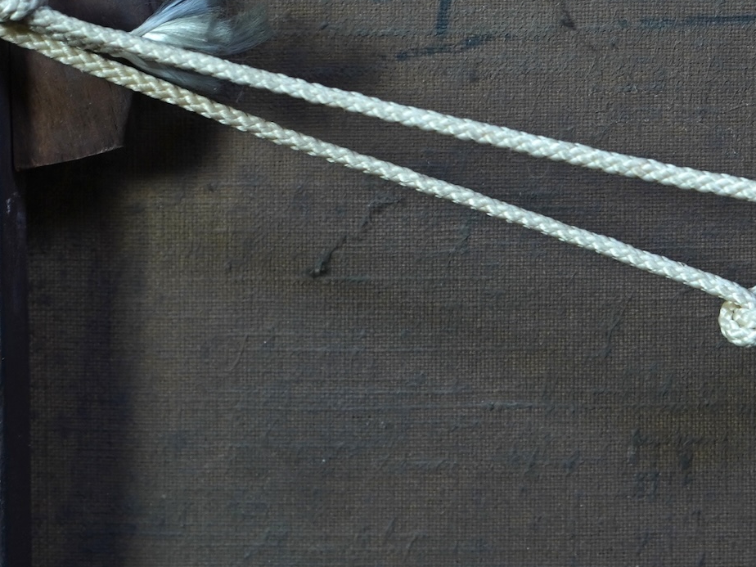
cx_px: 790
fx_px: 2795
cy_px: -30
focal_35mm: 128
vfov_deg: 11.4
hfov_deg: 15.1
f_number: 5
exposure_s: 1/40
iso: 800
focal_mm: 41
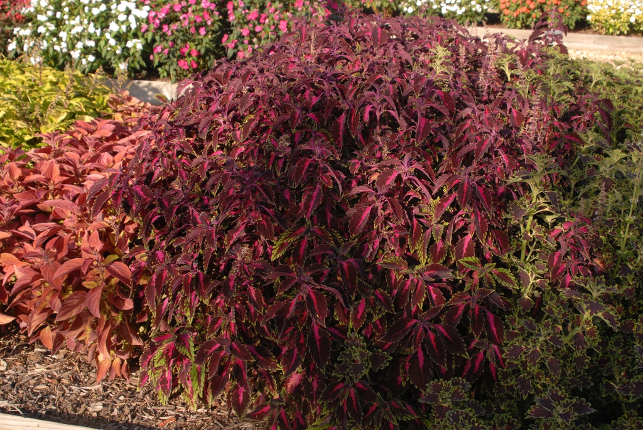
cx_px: 322
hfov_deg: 46.4
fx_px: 751
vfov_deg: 32.0
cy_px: 215
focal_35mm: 42
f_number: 8
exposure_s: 1/250
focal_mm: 28
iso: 400
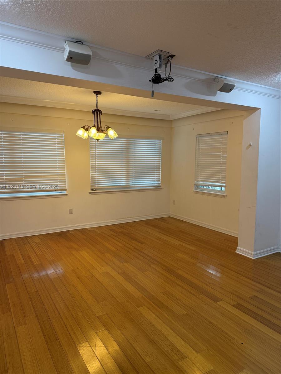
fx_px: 260
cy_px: 187
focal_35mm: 24
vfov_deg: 71.6
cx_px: 140
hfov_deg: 56.8
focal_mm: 6.76
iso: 160
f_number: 1.78
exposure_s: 1/120
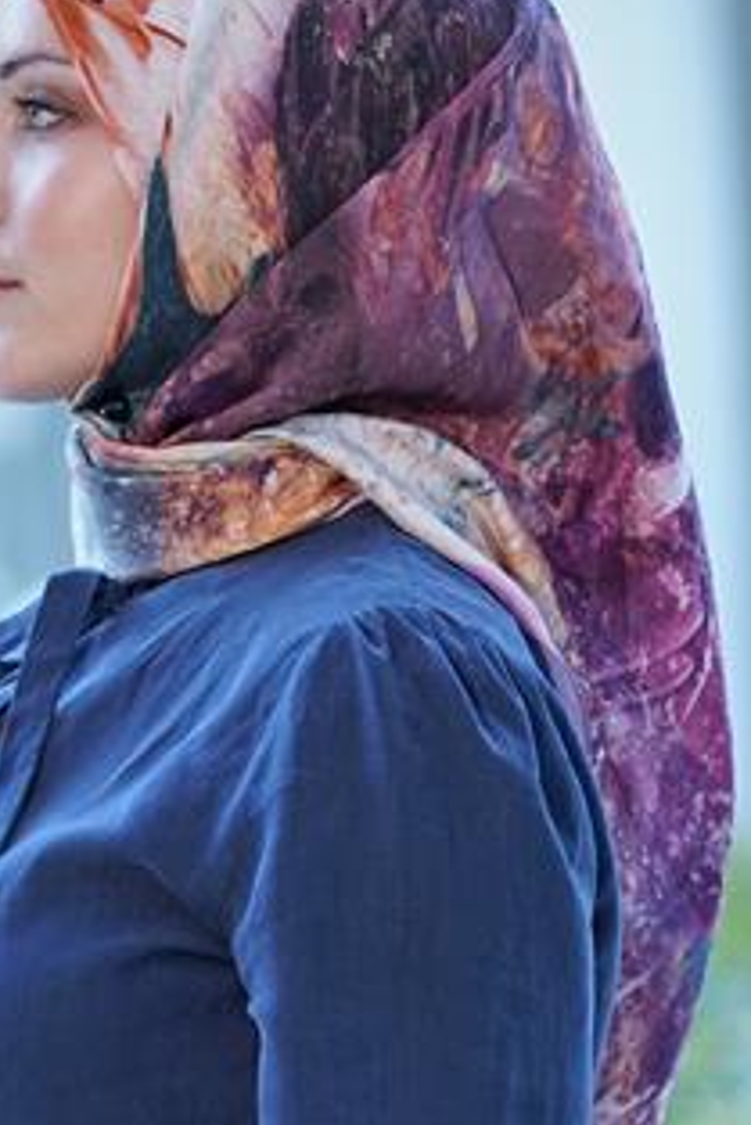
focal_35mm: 178
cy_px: 525
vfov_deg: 11.5
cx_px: 259
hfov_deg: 7.7
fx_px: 5563
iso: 640
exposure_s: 1/200
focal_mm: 120
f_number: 3.5
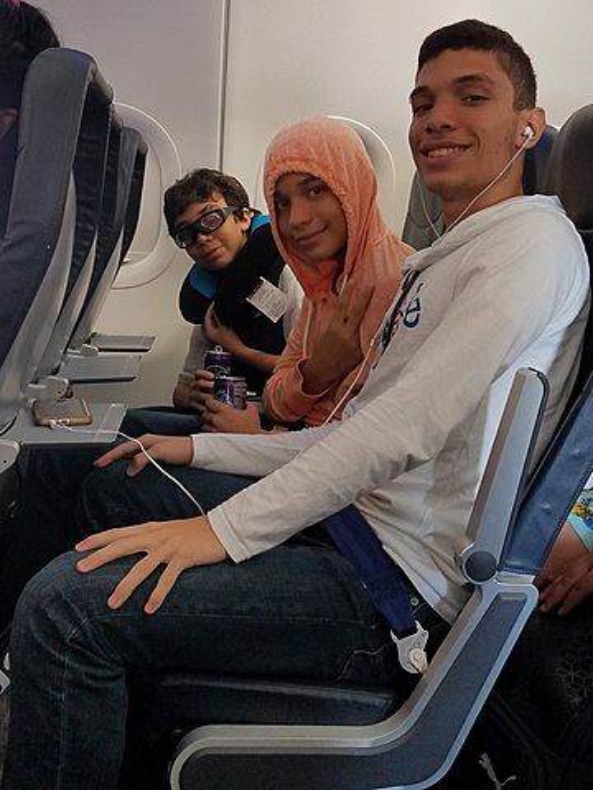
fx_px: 594
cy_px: 395
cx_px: 296
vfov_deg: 67.3
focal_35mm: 26
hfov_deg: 53.1
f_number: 1.7
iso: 125
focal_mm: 4.2
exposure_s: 1/38
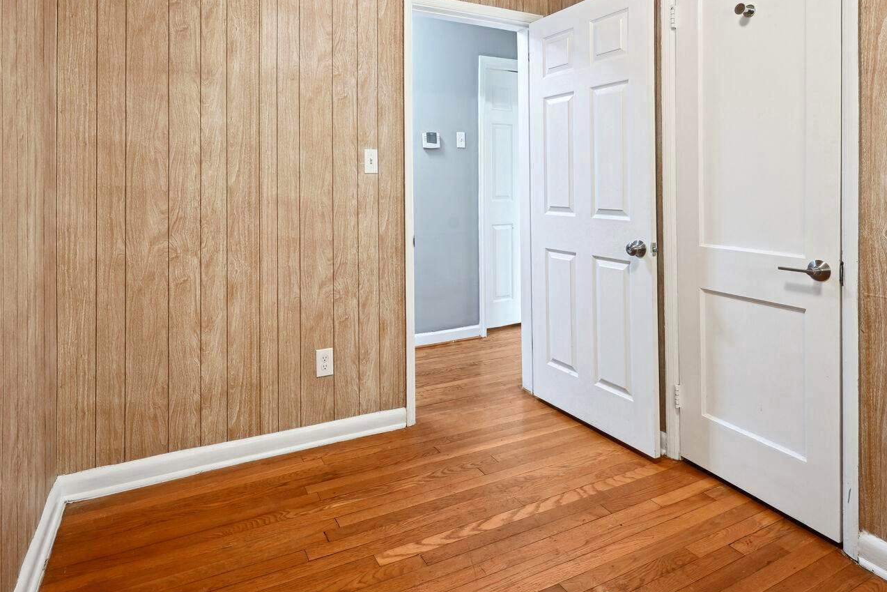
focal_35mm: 19
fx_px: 468
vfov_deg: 62.9
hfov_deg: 86.5
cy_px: 197
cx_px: 389
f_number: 9
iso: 200
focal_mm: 14
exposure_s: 1/2
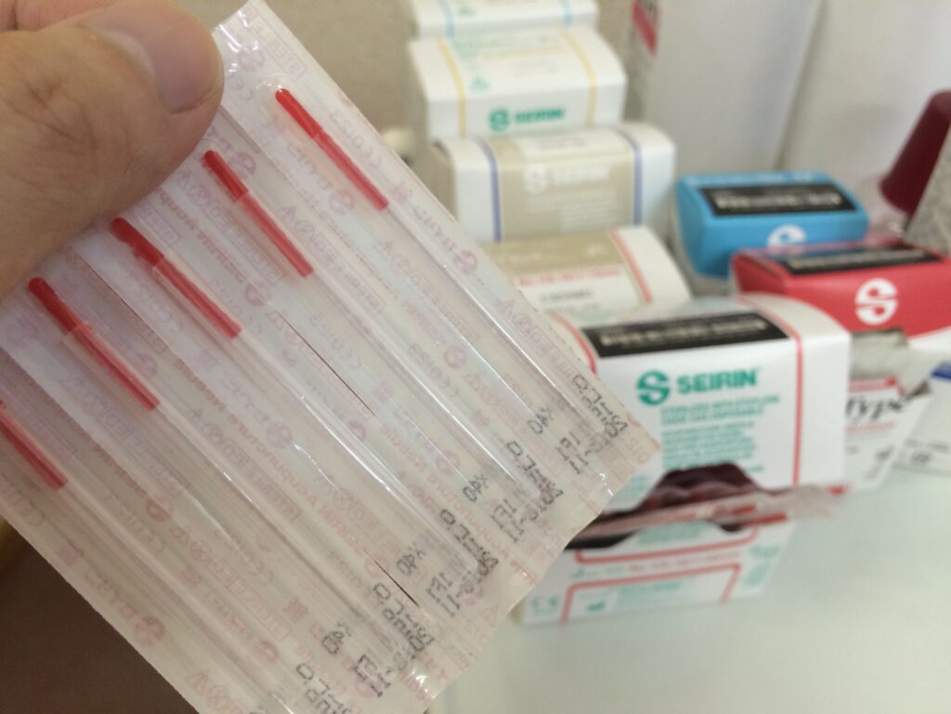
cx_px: 476
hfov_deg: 61.7
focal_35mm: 29
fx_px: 797
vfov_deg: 48.2
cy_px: 357
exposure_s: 1/33
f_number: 2.2
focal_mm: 4.15
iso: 100
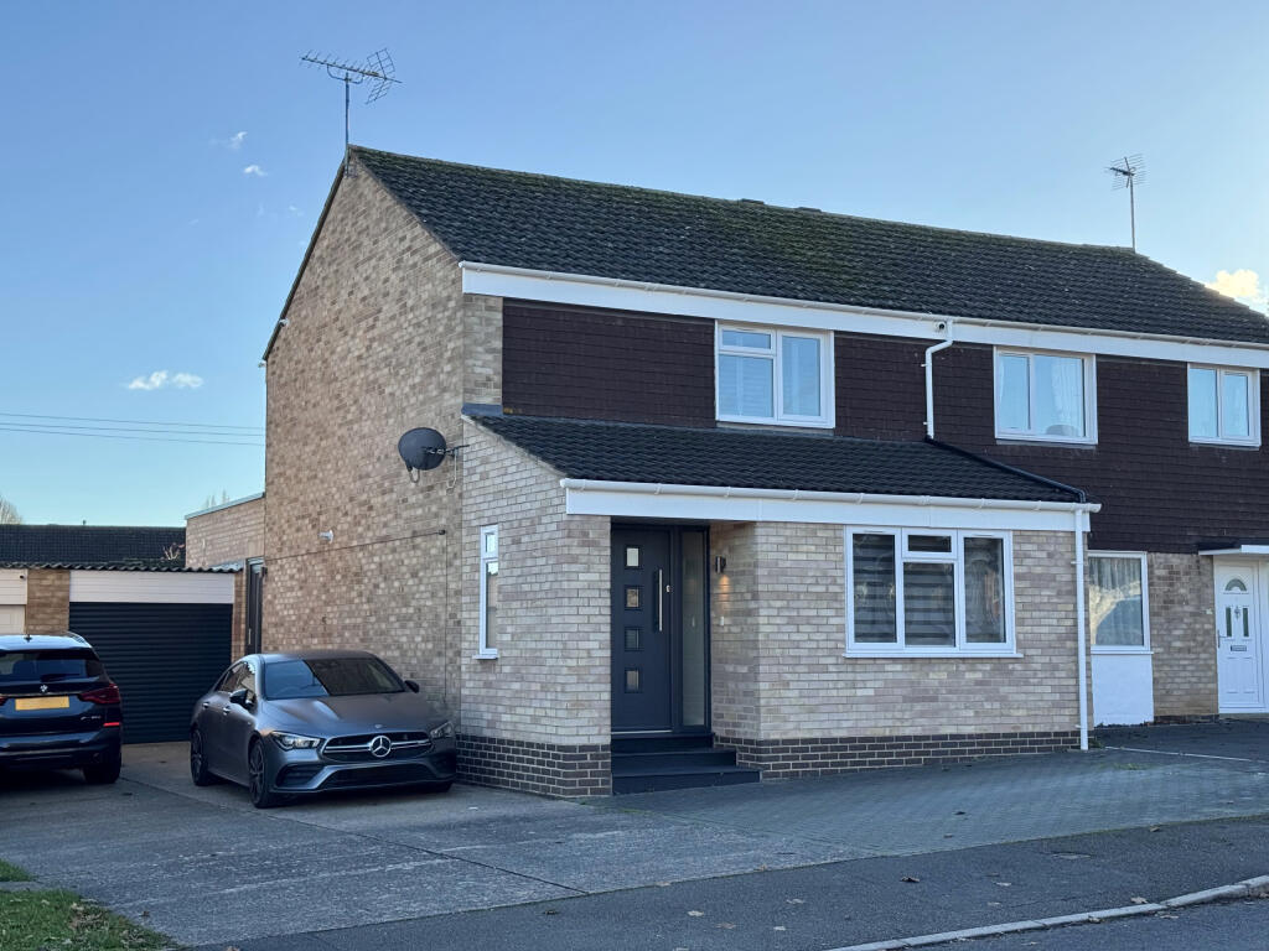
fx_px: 1760
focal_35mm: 48
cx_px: 634
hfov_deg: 39.7
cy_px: 476
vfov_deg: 30.3
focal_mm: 6.76
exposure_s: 1/1597
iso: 64
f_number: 1.78
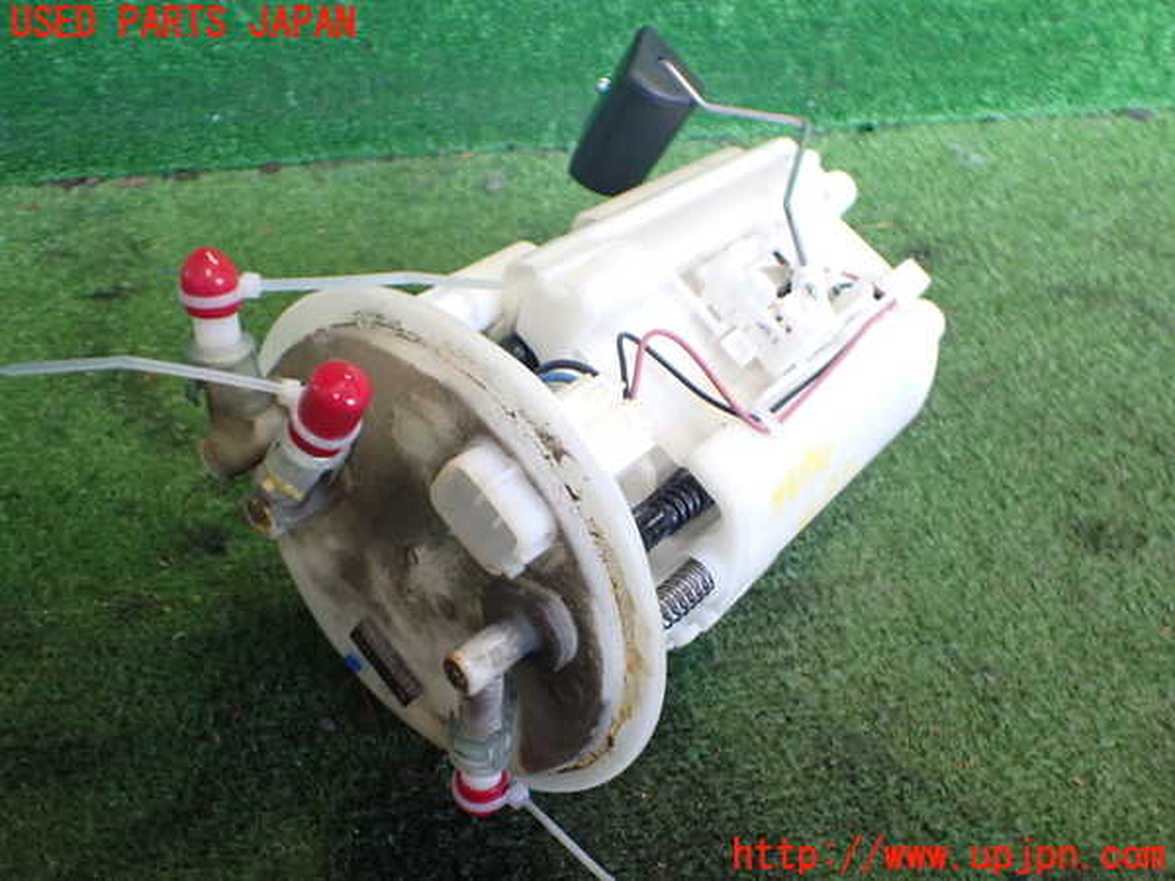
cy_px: 440
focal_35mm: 30
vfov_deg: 46.8
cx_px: 588
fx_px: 1018
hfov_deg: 60.0
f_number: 2.3
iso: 800
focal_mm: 5.4
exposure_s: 1/125
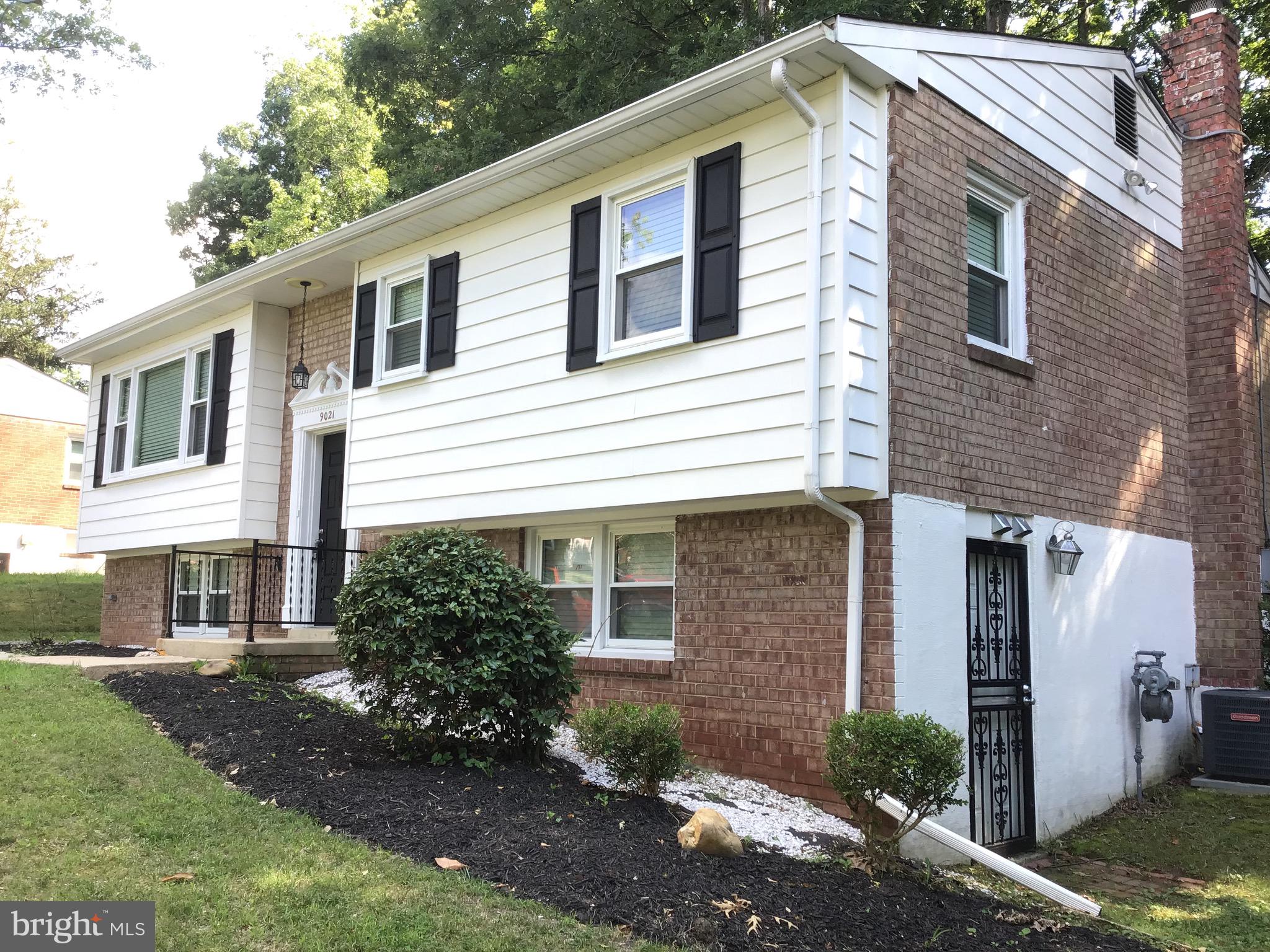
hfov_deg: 58.4
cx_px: 635
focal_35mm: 31
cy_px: 476
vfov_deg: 45.4
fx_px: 1137
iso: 25
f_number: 2.4
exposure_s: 1/121
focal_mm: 3.3
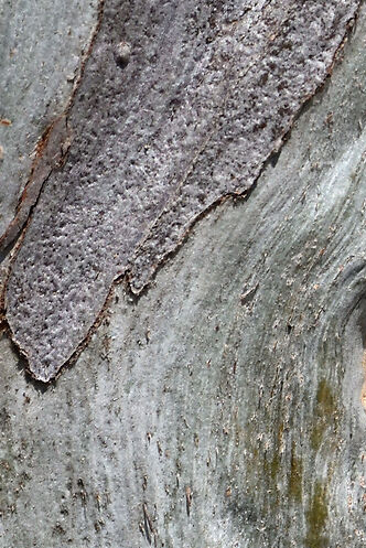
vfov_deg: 4.6
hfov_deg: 3.1
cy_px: -318
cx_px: 424
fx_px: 6761
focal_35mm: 444
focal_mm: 92
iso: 200
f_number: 10
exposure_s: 1/200
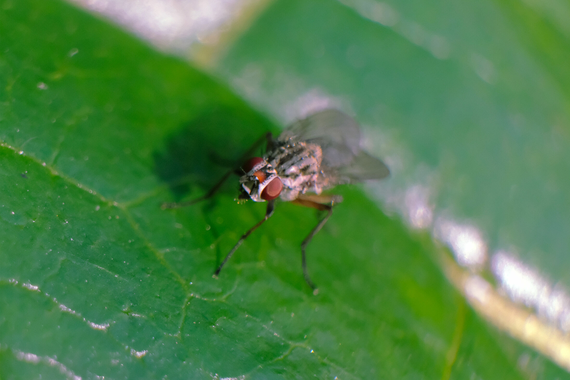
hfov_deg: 29.2
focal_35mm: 69
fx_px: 1092
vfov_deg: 19.7
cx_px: 289
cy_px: 189
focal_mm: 45
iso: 3200
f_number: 6.4
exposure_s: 1/1250
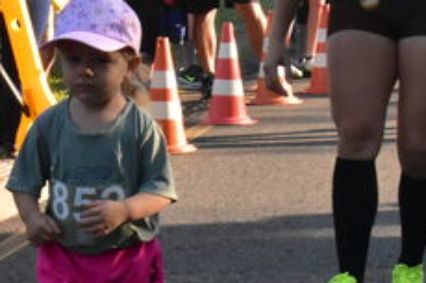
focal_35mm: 215
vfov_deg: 6.4
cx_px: 44
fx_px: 2546
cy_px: 237
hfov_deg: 9.5
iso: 3200
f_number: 29
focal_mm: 55
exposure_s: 1/250
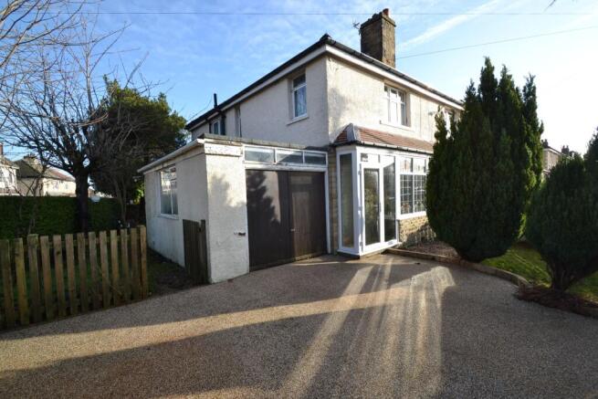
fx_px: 249
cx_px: 299
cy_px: 200
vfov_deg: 77.4
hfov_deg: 100.4
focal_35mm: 15
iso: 100
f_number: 5.6
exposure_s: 1/125
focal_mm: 10
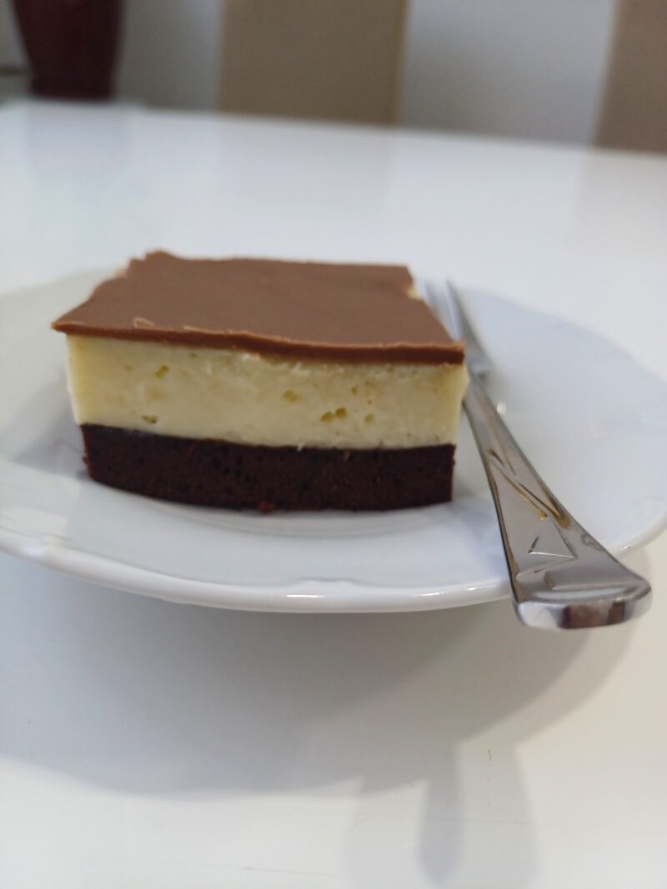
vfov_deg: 69.4
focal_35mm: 25
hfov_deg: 54.9
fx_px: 642
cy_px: 444
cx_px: 334
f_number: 1.8
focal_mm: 4.65
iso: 80
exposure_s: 1/50
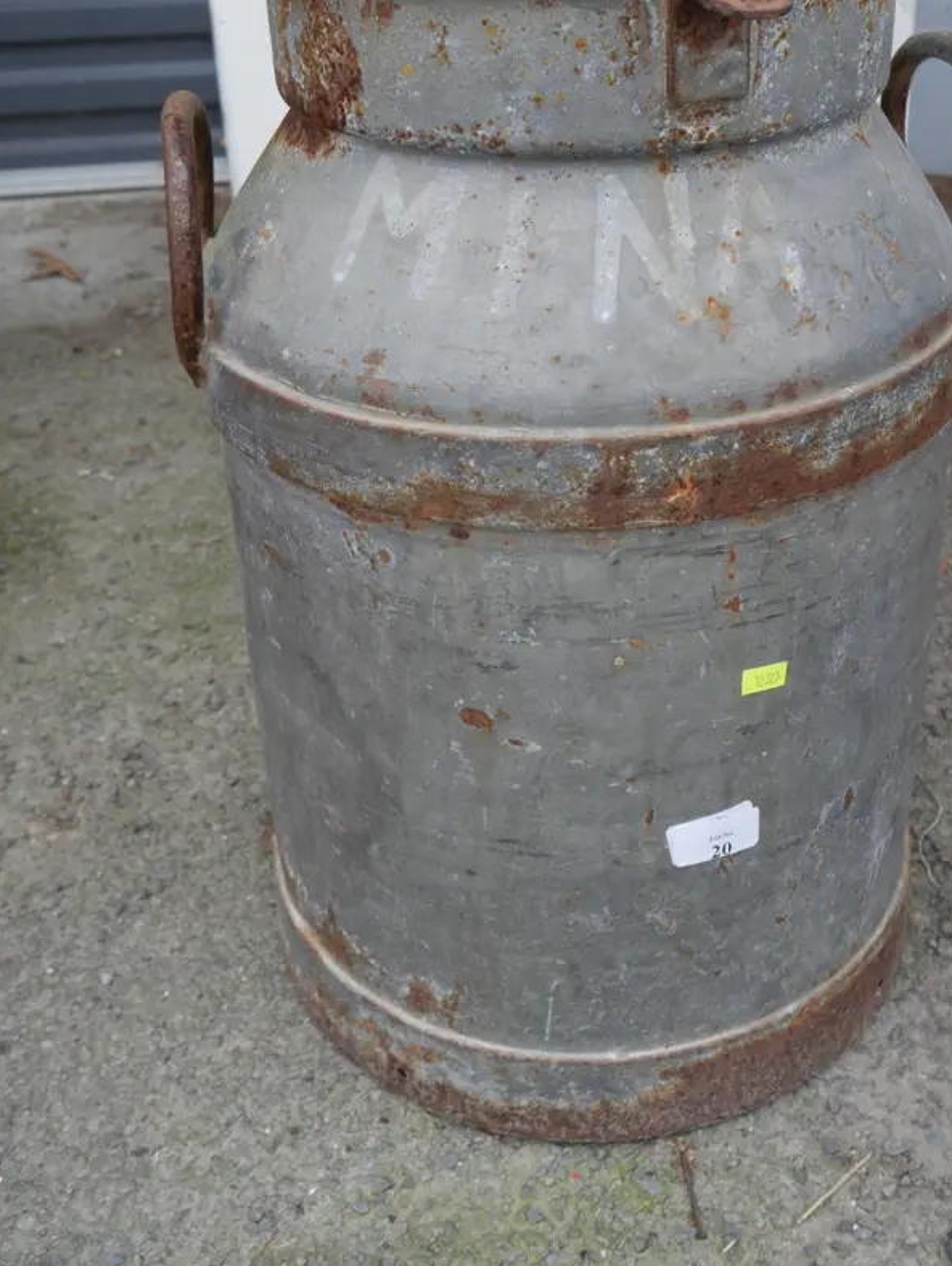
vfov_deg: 47.3
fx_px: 1429
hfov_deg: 36.7
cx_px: 575
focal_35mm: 39
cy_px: 463
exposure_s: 1/125
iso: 200
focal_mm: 15
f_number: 4.5
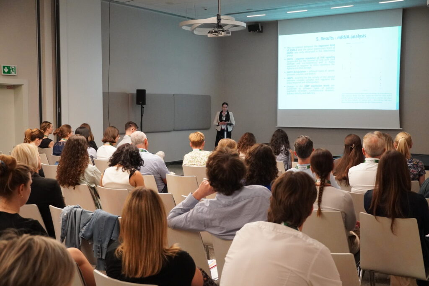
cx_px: 214
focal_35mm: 48
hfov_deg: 41.1
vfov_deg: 28.1
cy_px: 143
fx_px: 572
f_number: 4.5
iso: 5000
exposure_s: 1/160
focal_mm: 32
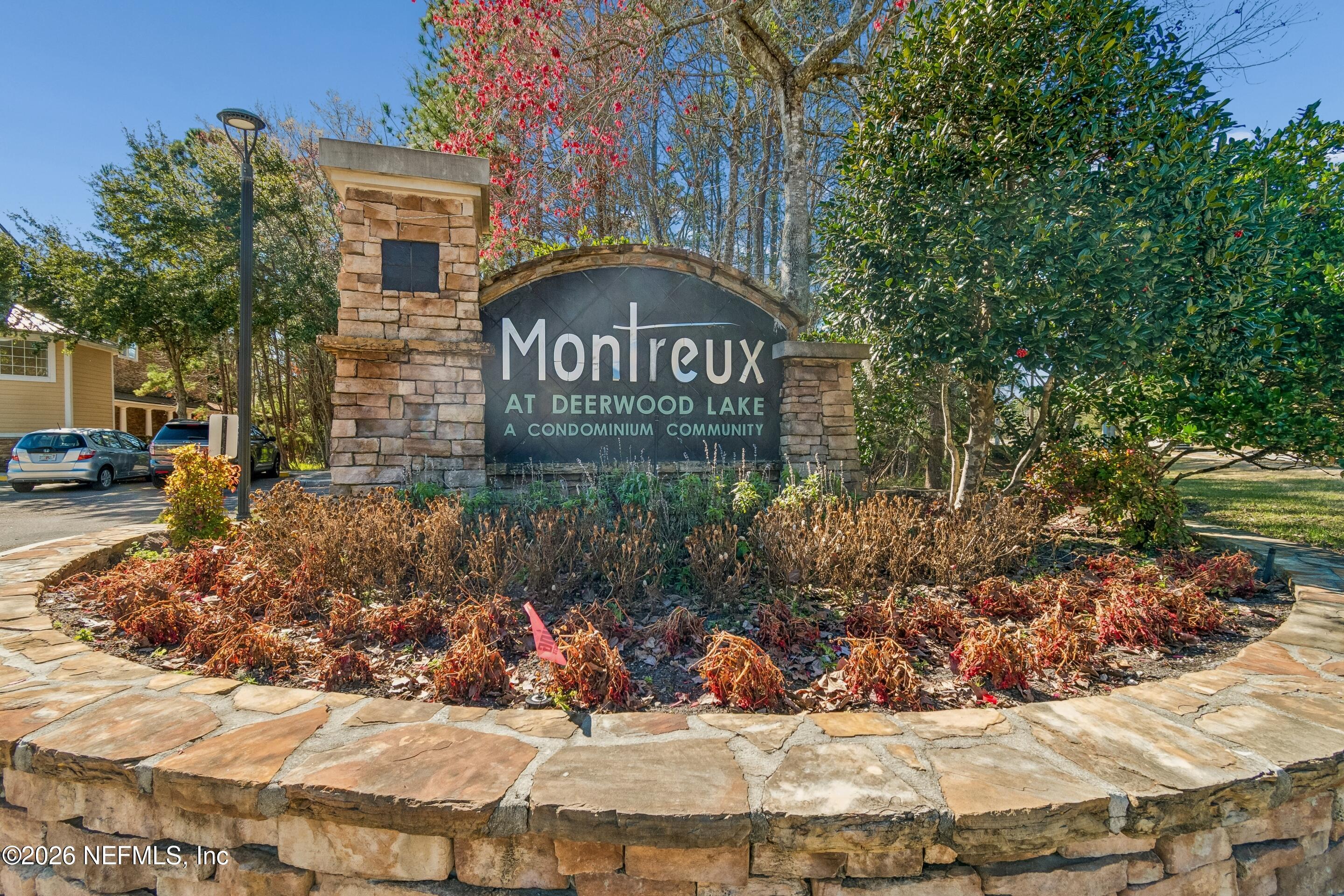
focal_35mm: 15
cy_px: 448
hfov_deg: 100.4
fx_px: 560
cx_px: 672
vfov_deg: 77.3
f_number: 7.1
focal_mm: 10
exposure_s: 1/100
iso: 400
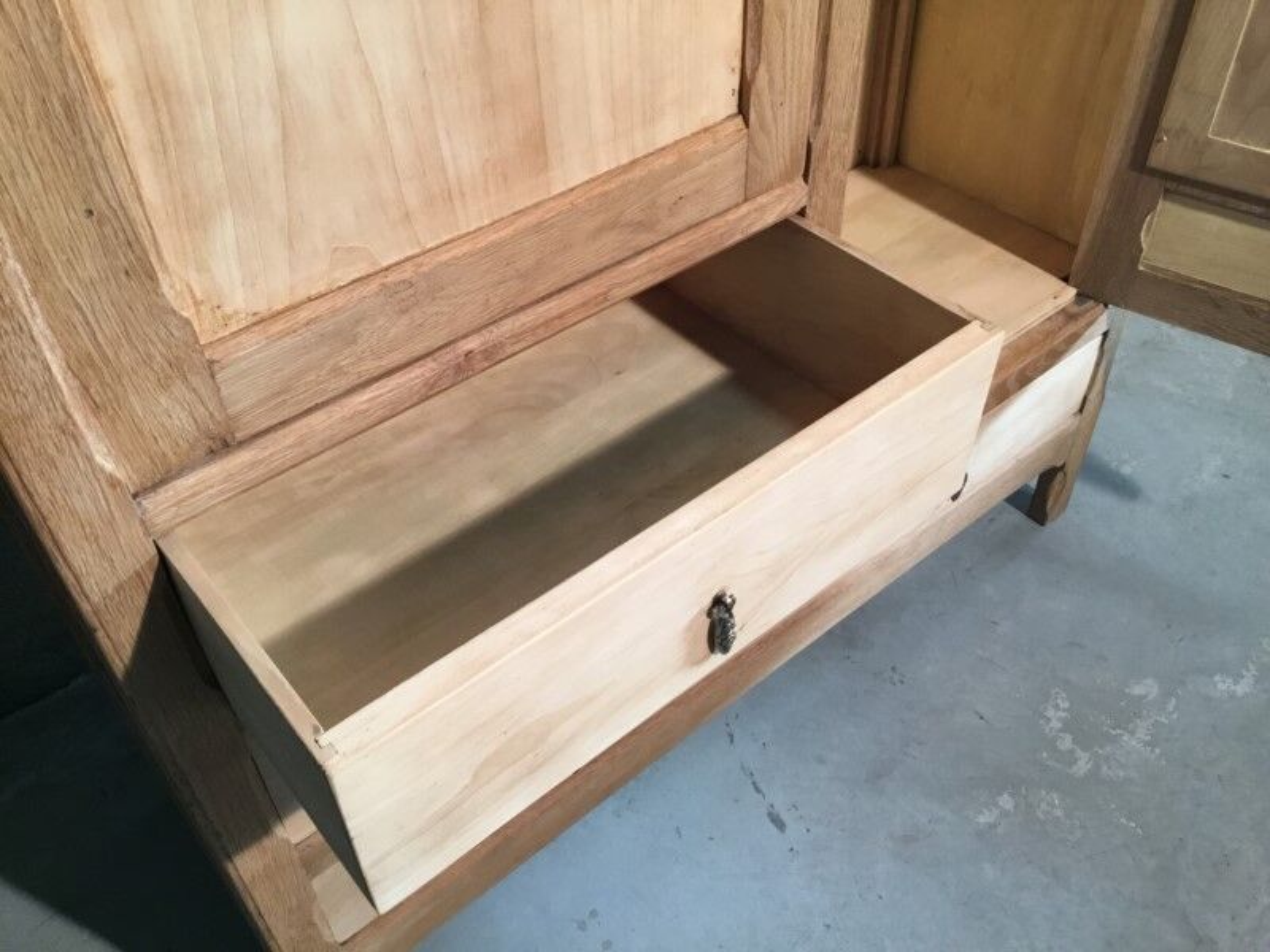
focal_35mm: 31
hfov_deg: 58.4
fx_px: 1137
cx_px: 635
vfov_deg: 45.4
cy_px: 476
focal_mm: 3.3
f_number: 2.4
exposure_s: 1/33
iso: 64
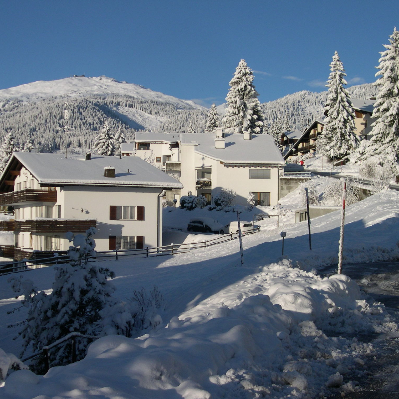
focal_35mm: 62
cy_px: 198
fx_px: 809
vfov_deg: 27.7
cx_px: 167
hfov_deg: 27.7
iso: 100
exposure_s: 1/261
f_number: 8.8
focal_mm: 11.1
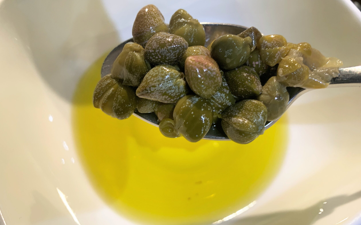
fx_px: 275
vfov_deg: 44.5
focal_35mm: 28
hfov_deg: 66.5
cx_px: 181
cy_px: 111
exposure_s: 1/50
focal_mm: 4.25
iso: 125
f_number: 1.8
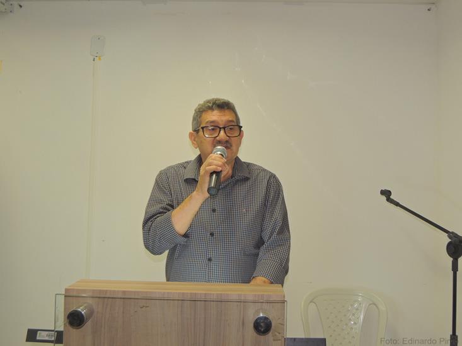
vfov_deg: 40.7
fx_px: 467
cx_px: 231
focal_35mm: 35
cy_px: 173
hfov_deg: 52.6
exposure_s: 1/50
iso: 220
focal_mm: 6.2
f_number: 3.3
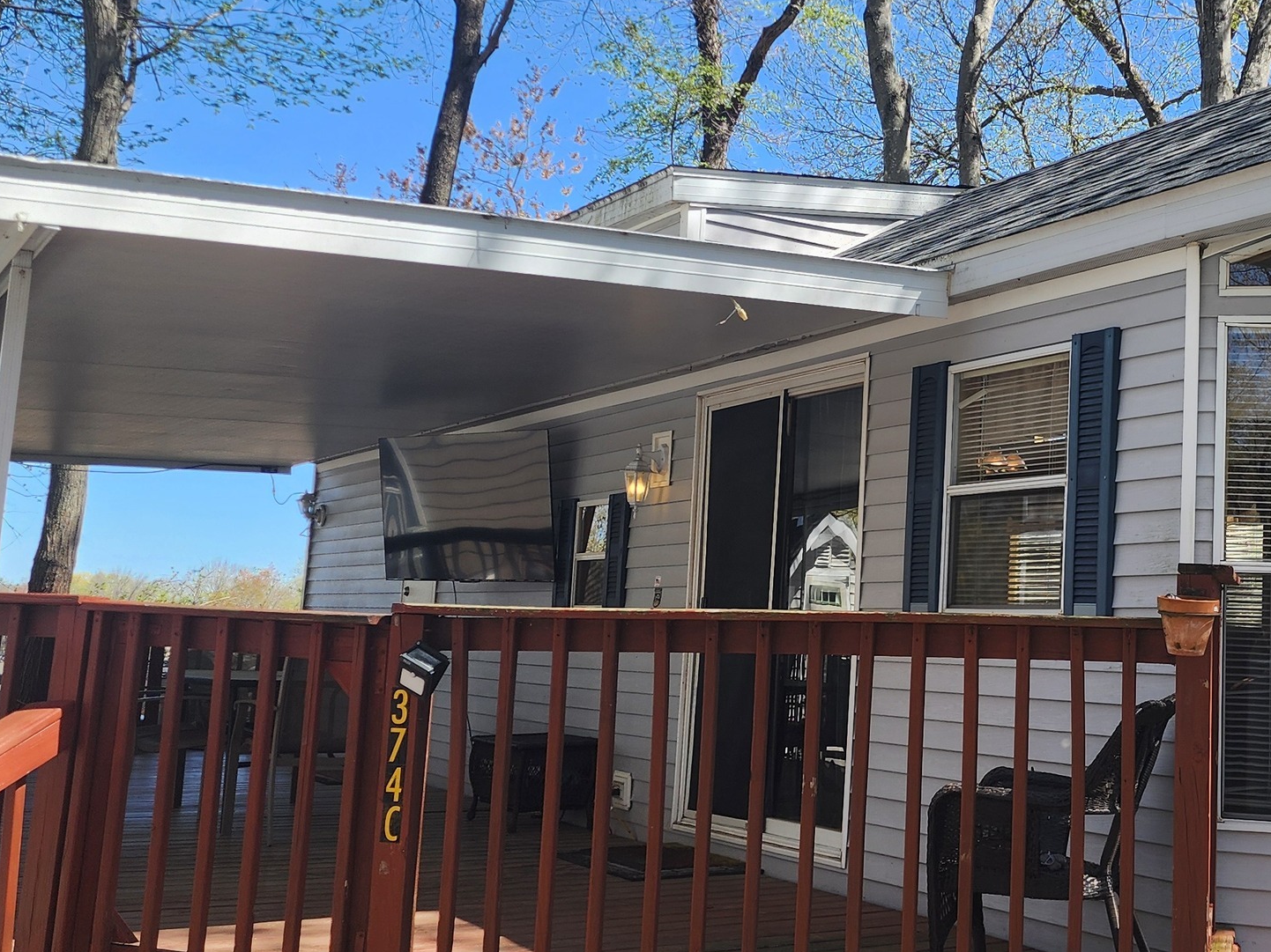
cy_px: 454
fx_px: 1799
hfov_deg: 37.4
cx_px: 1039
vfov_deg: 29.7
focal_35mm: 49
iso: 12
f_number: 1.8
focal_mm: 6.4
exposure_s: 1/467
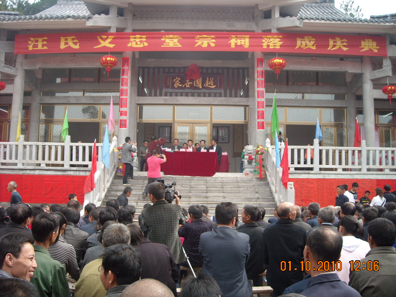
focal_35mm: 35
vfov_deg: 40.7
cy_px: 148
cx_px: 198
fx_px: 400
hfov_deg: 52.6
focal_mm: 5.7
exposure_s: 1/260
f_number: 2.8
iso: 64
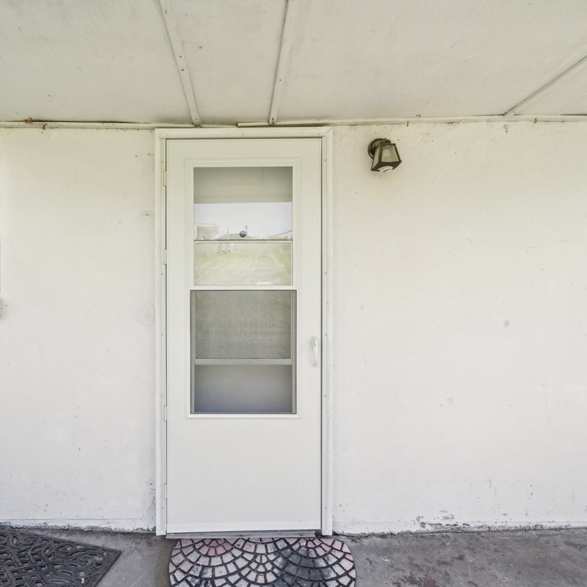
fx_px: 345
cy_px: 293
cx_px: 237
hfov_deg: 79.8
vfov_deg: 80.7
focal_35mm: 18
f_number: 11
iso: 125
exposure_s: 1/25
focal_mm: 14
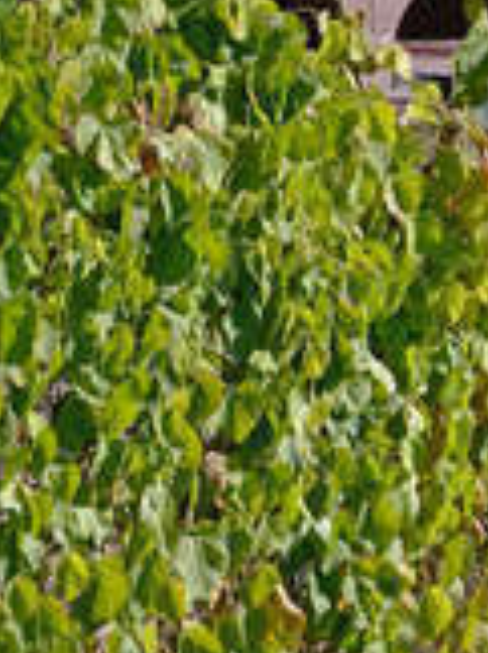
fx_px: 6276
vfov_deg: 5.9
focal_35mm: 333
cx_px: 1178
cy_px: -121
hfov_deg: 4.4
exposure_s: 1/250
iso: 100
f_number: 7.1
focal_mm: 70
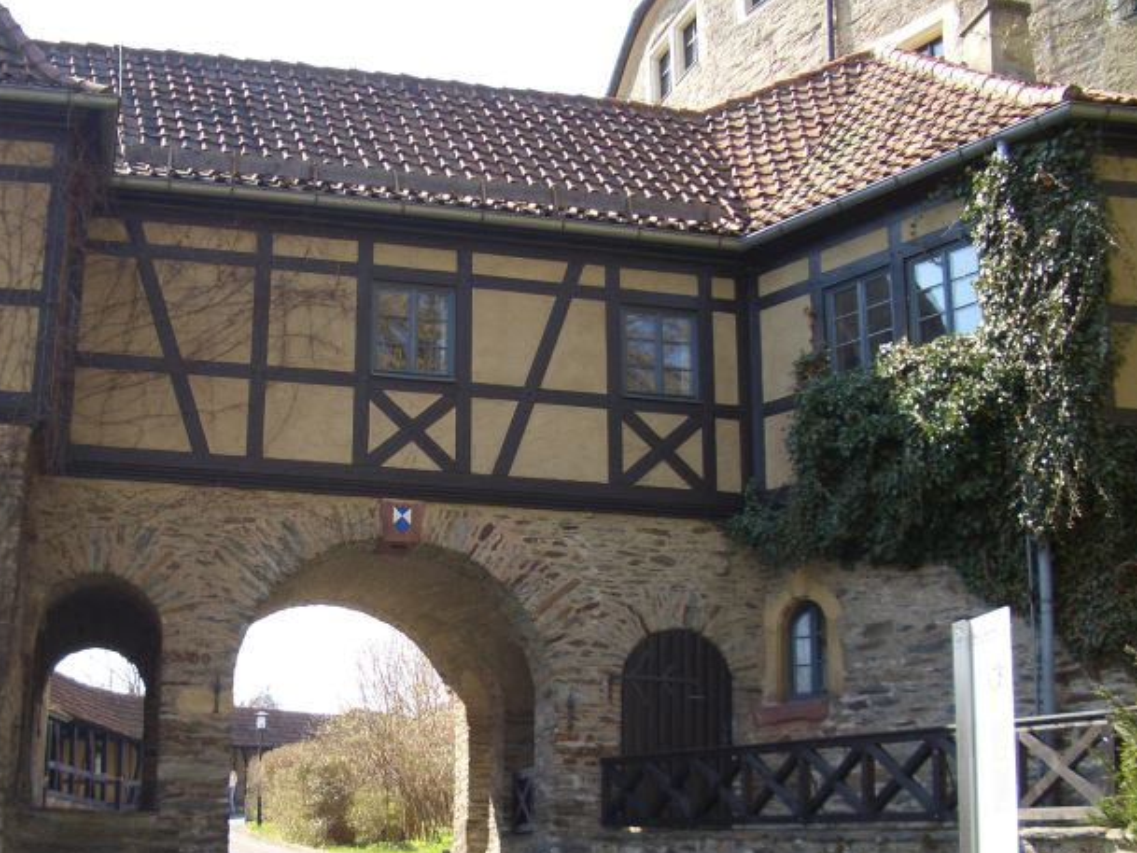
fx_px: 1511
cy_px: 556
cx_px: 418
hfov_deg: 40.9
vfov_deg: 31.3
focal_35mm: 46
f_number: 2.6
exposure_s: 1/200
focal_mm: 5.8
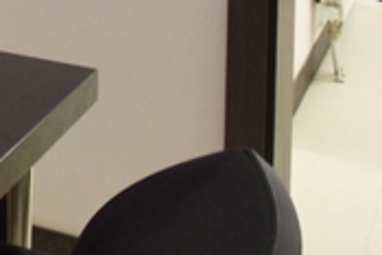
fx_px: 1094
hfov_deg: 15.3
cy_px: -290
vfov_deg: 11.7
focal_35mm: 103
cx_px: -413
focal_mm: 10
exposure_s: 1/15
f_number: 4.5
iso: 250
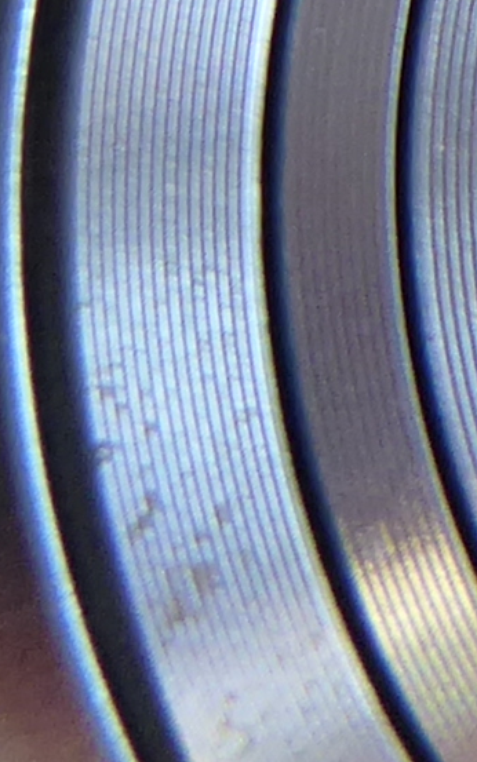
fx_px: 3824
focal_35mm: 184
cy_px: -803
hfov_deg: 6.4
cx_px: 1507
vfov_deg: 10.4
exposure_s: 1/60
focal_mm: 4.3
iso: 160
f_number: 3.3
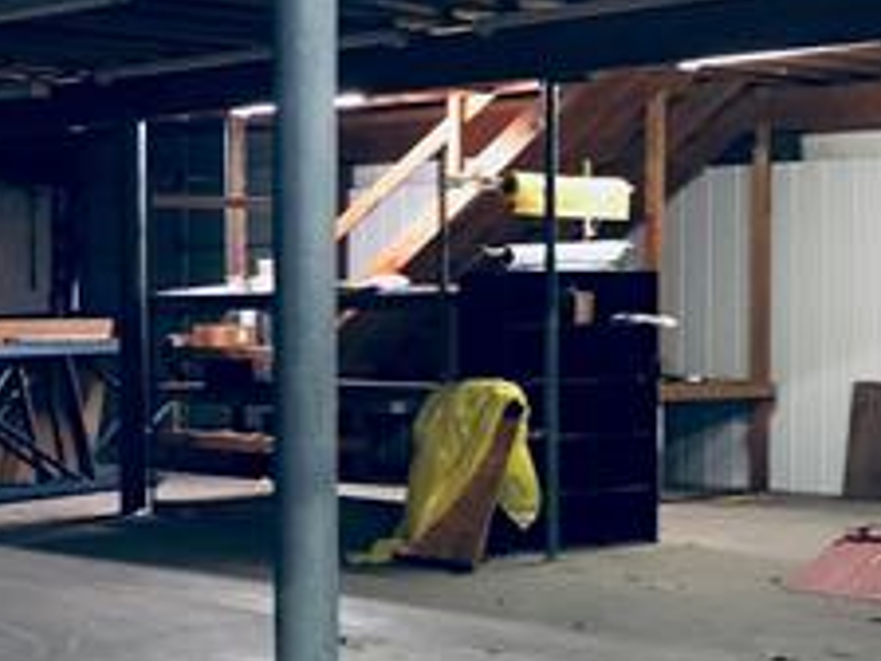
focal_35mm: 80
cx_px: 157
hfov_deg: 24.0
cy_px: 370
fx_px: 2036
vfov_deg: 18.4
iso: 80
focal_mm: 3.99
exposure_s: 1/5
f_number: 1.8
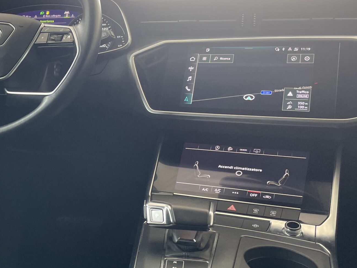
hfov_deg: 35.6
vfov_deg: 28.6
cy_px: 129
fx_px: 526
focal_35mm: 51
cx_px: 47
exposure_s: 1/110
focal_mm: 4.2
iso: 125
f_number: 1.6
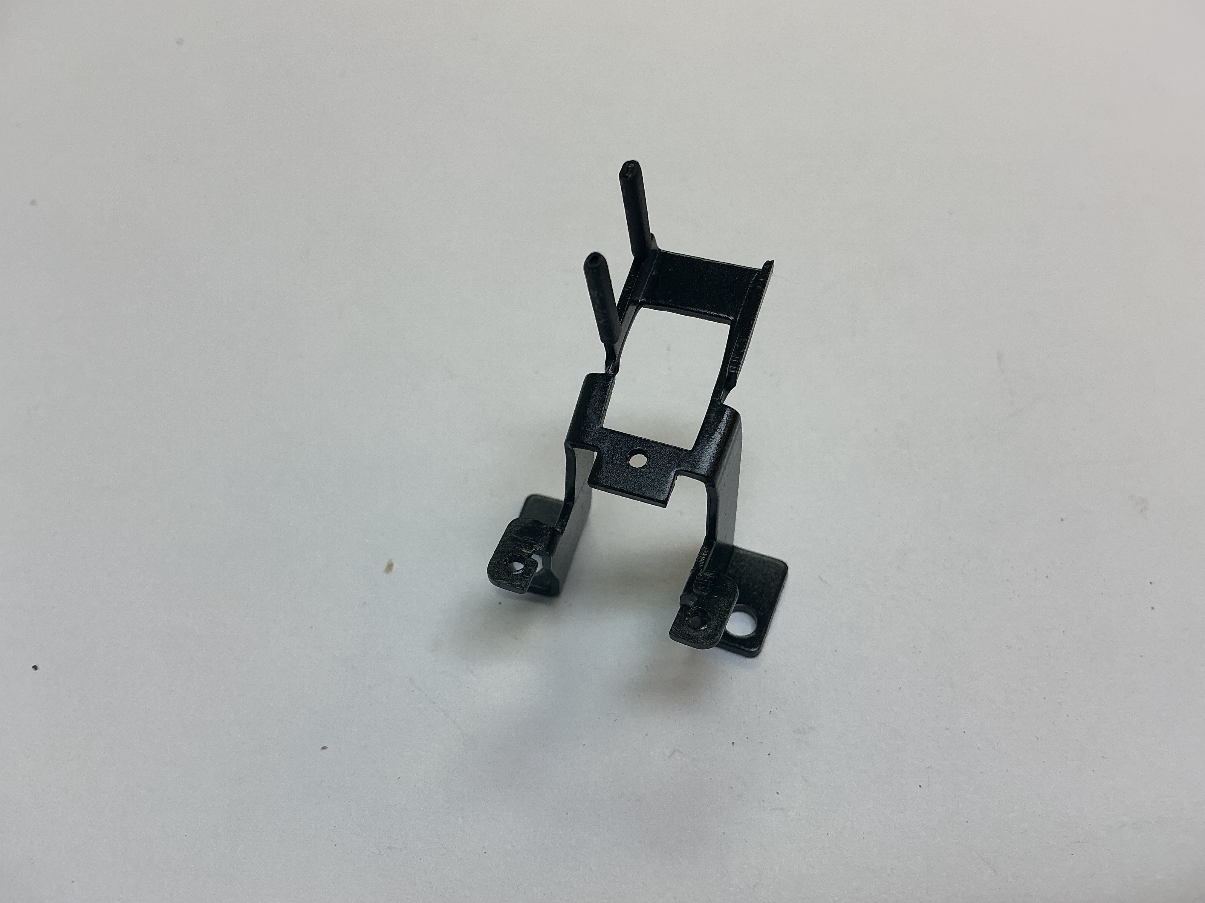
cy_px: 452
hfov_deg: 61.7
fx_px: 1010
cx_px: 602
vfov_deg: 48.2
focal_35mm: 29
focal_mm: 3
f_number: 1.8
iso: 25
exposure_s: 1/120
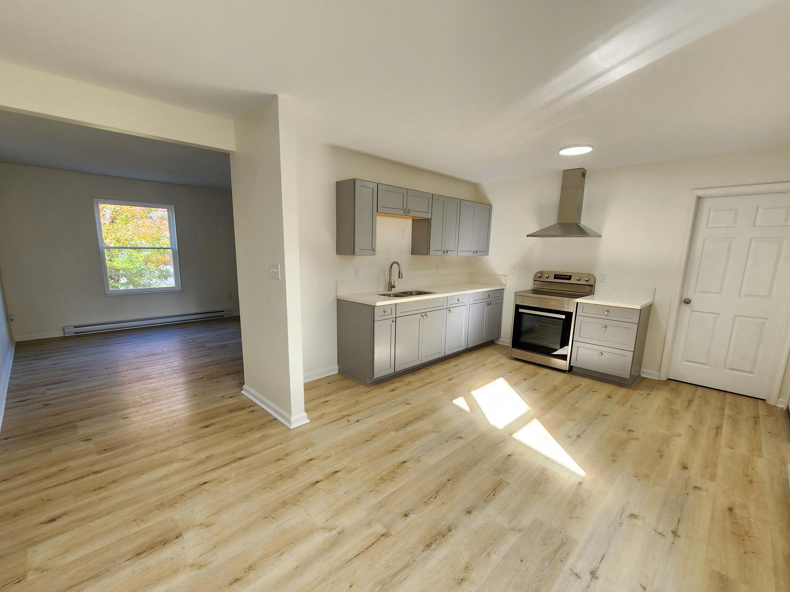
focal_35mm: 14
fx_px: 319
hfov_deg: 102.1
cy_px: 317
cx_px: 387
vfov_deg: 85.5
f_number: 2.2
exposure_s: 1/60
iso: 64
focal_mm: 2.2
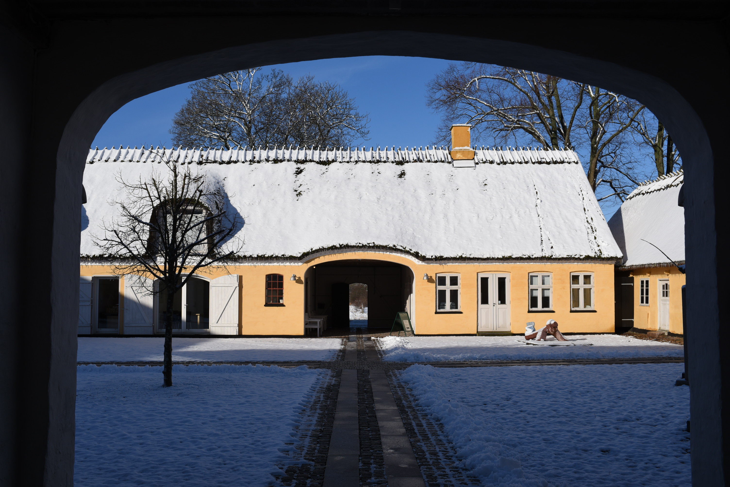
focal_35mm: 35
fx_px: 710
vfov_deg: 37.9
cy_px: 244
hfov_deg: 54.4
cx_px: 365
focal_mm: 35
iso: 200
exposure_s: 1/500
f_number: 13
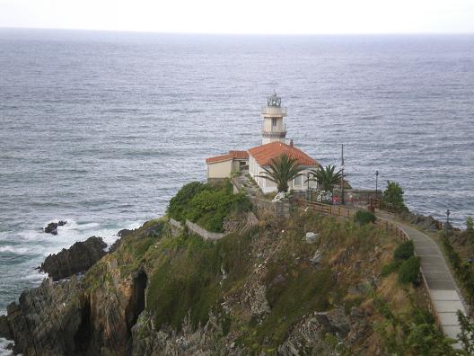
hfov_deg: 22.5
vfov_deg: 17.0
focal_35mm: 87
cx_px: 237
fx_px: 1191
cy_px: 178
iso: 200
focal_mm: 14.3
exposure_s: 1/80
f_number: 5.1
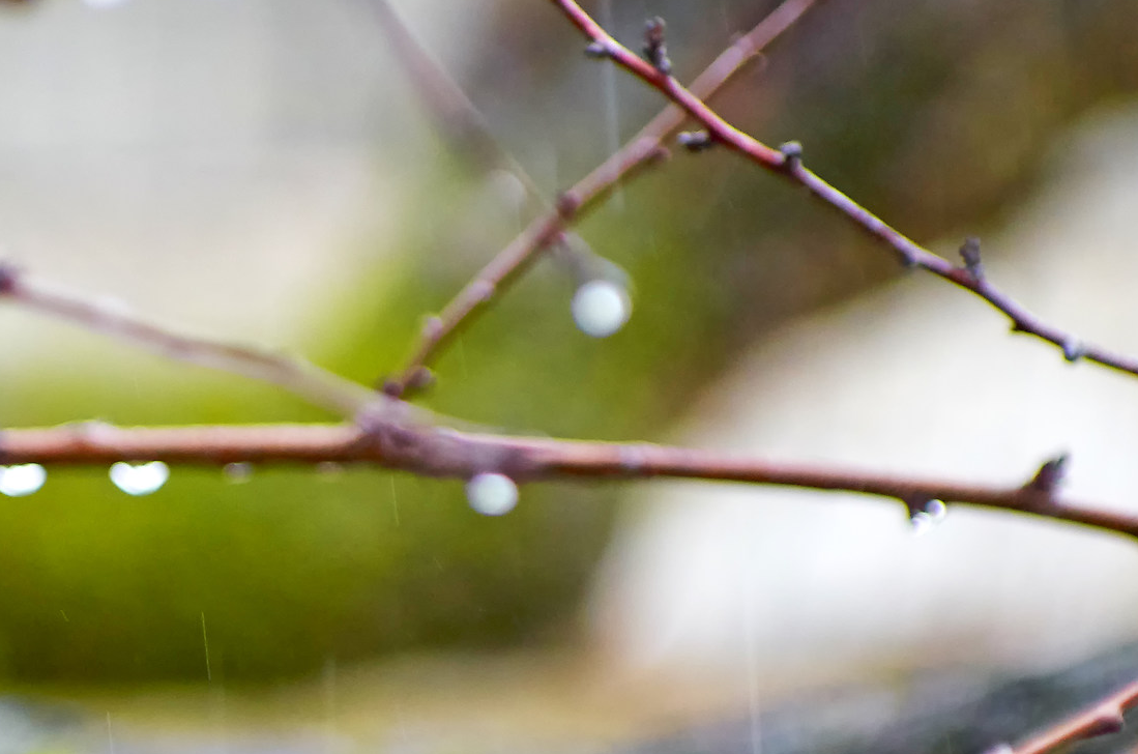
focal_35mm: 442
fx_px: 13947
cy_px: 621
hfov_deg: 4.7
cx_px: 229
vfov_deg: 3.1
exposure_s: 1/100
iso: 500
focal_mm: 135
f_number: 2.8
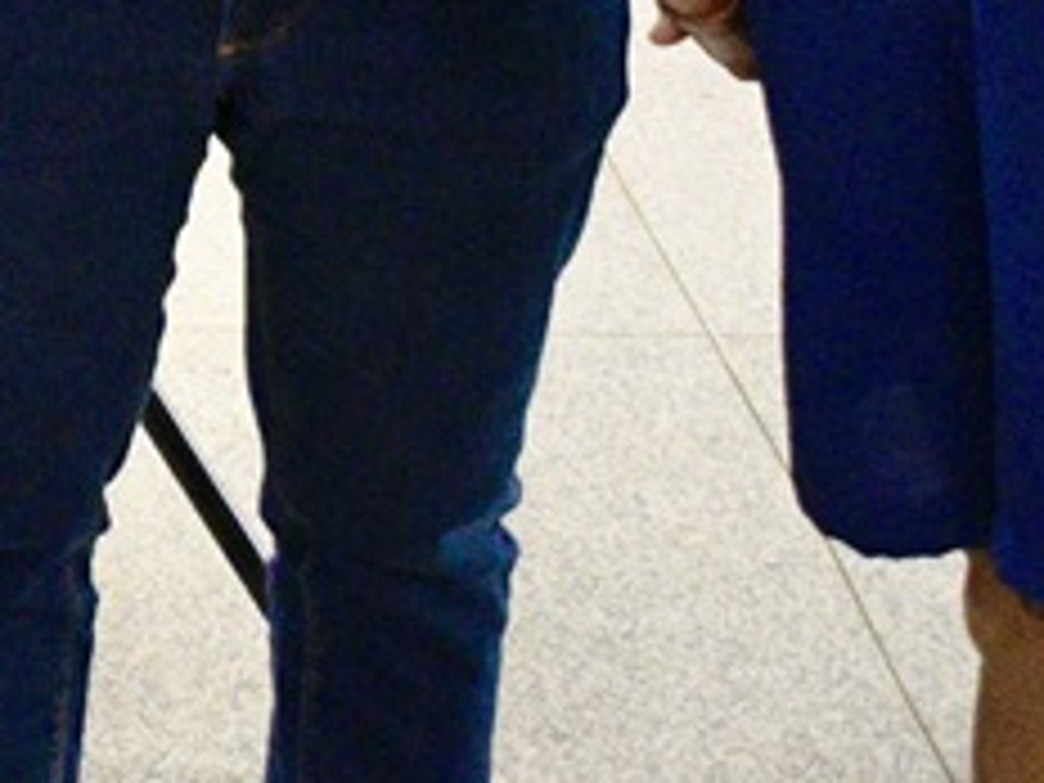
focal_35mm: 134
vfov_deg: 10.2
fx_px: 4041
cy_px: -819
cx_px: -464
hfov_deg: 13.9
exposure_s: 1/125
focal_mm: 18
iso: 3200
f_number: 4
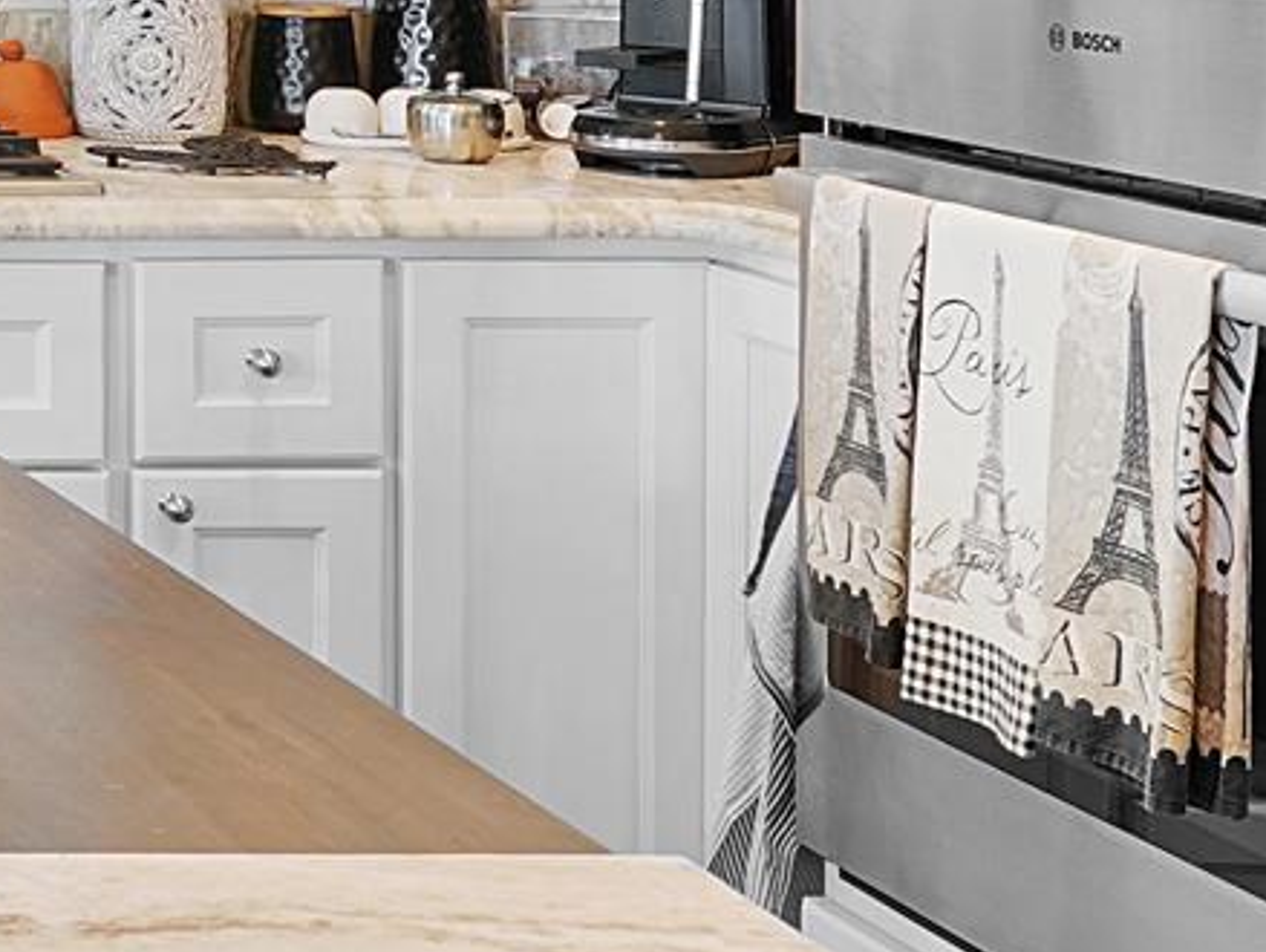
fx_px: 3404
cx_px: -1093
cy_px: -186
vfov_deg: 15.4
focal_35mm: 93
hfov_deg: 16.9
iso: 100
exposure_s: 4
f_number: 8
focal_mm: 17
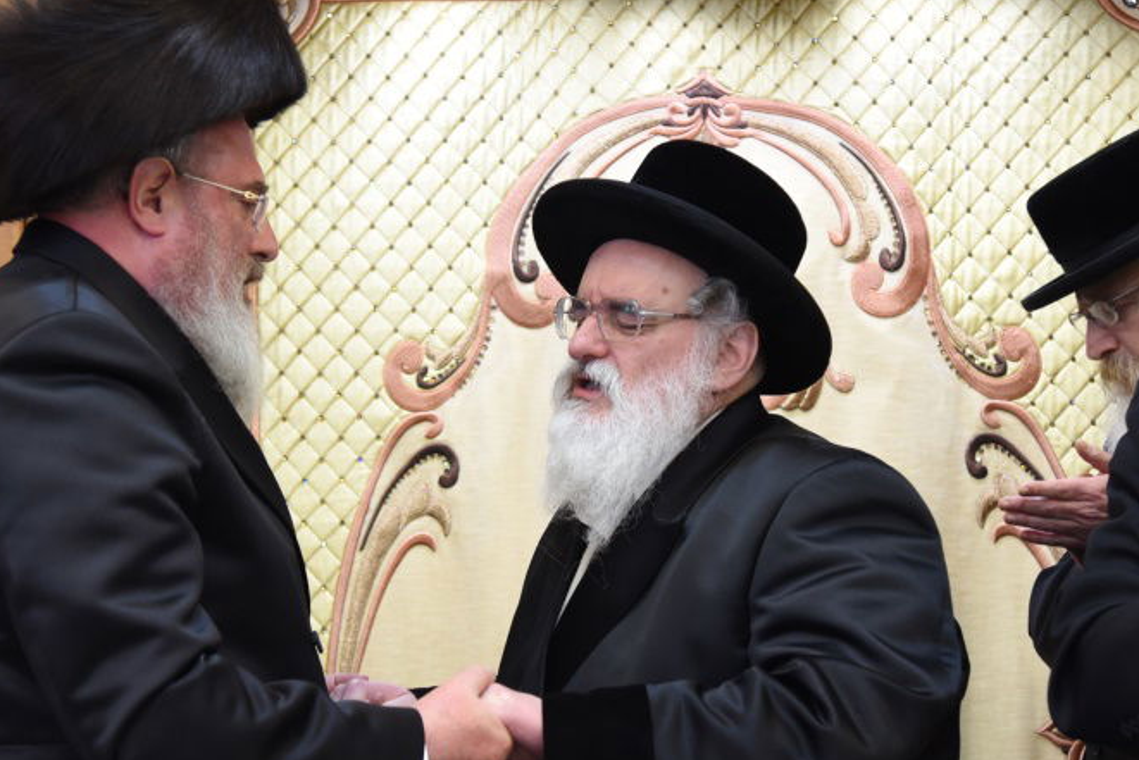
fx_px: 3038
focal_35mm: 96
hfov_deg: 21.2
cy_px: 461
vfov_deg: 14.2
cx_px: 424
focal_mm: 62
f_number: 4.5
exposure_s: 1/125
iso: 2000
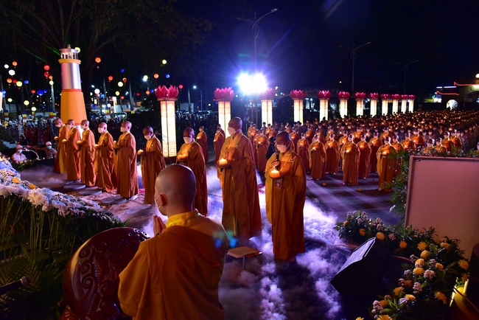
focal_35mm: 24
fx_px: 319
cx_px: 240
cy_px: 160
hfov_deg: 73.7
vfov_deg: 53.2
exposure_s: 1/30
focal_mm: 24
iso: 3200
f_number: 5.6
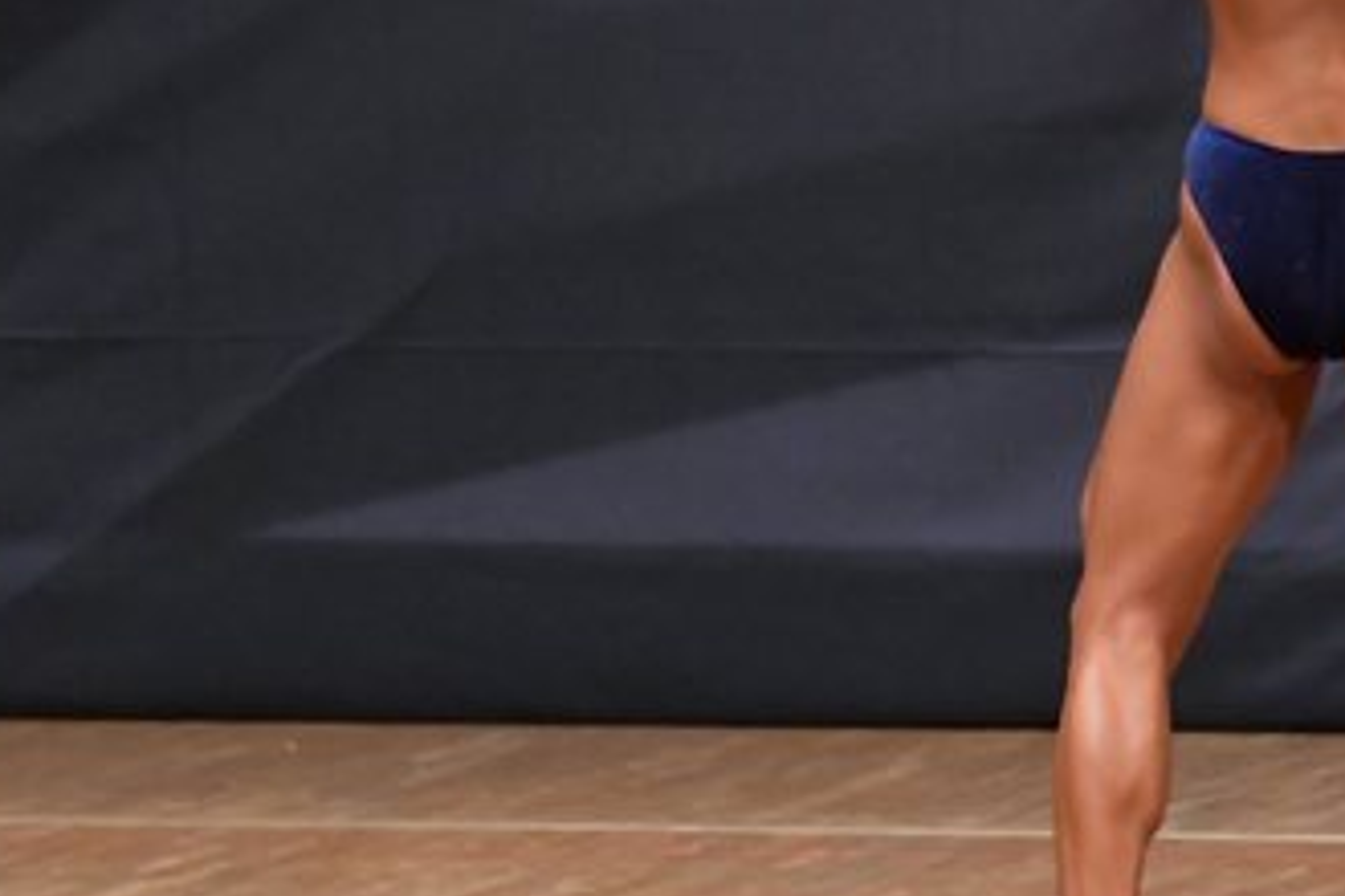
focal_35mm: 634
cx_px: 1261
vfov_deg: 2.2
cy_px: 187
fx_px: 23685
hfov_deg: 3.3
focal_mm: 180
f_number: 5.6
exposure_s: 1/400
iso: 6400
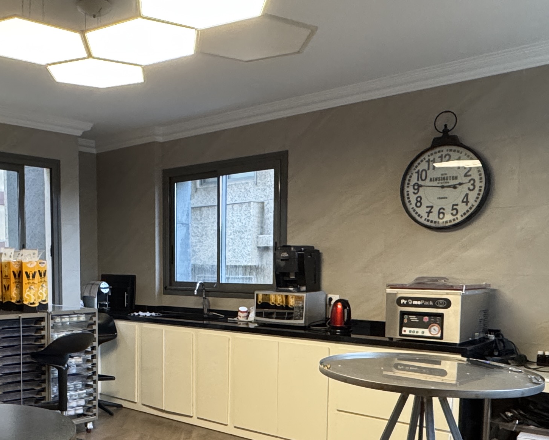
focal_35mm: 38
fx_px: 617
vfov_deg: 38.3
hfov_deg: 46.5
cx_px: 150
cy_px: 322
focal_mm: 2.22
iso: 400
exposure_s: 1/60
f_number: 2.2
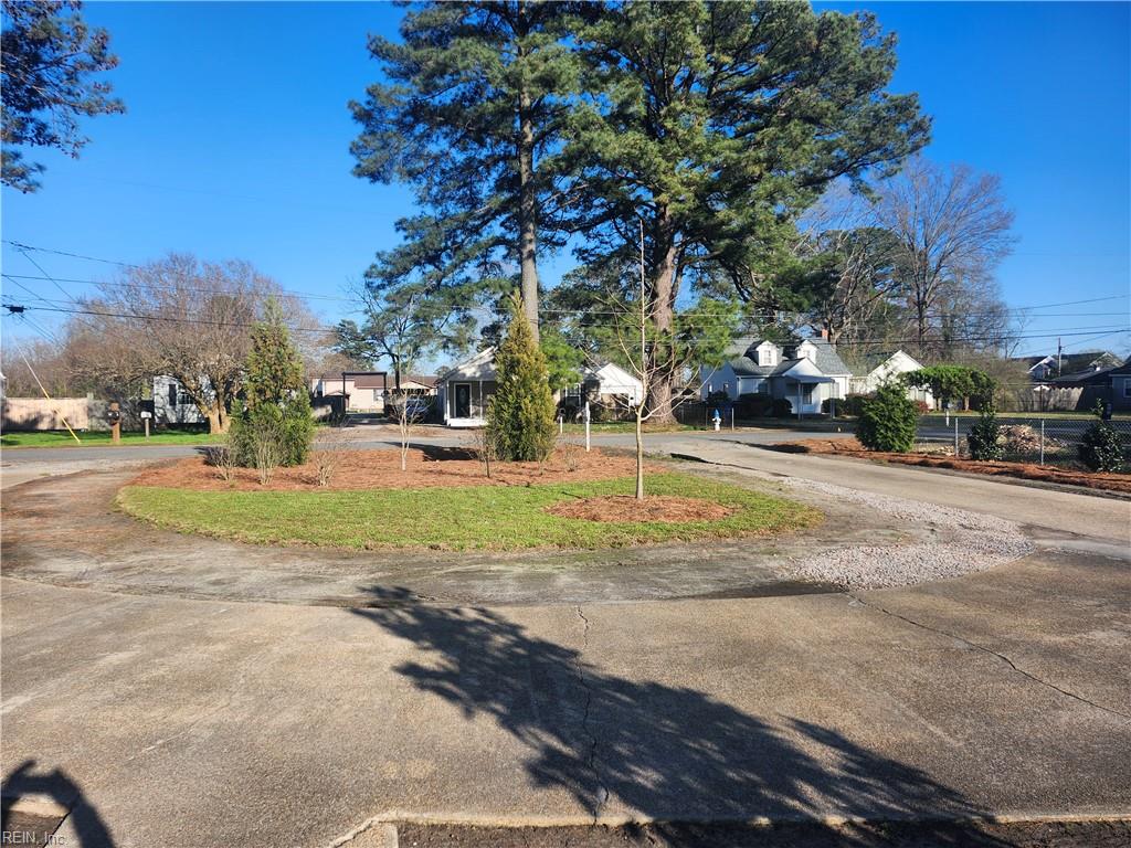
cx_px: 566
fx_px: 751
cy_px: 424
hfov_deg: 73.9
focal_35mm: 23
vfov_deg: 58.9
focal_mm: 5.54
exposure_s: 1/1013
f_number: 1.8
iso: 25
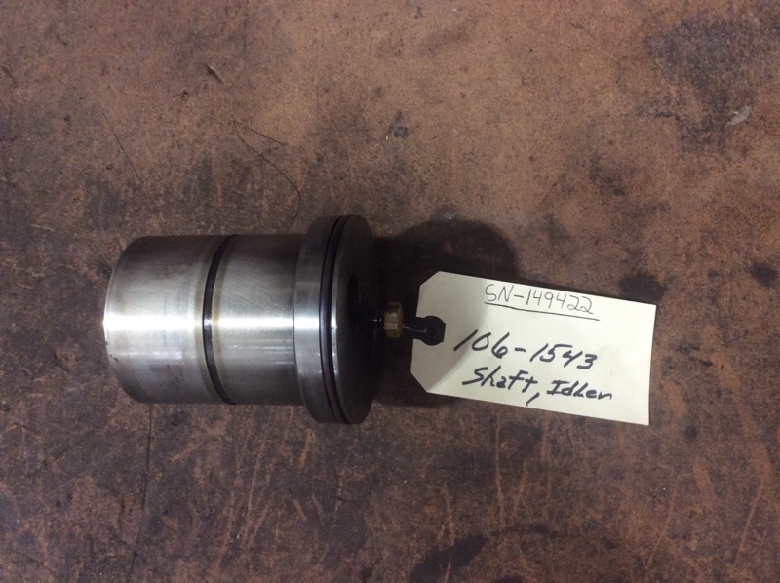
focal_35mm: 32
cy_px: 292
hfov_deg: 56.9
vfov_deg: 44.1
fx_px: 720
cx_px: 390
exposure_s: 1/24
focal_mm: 3.3
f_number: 2.4
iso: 125
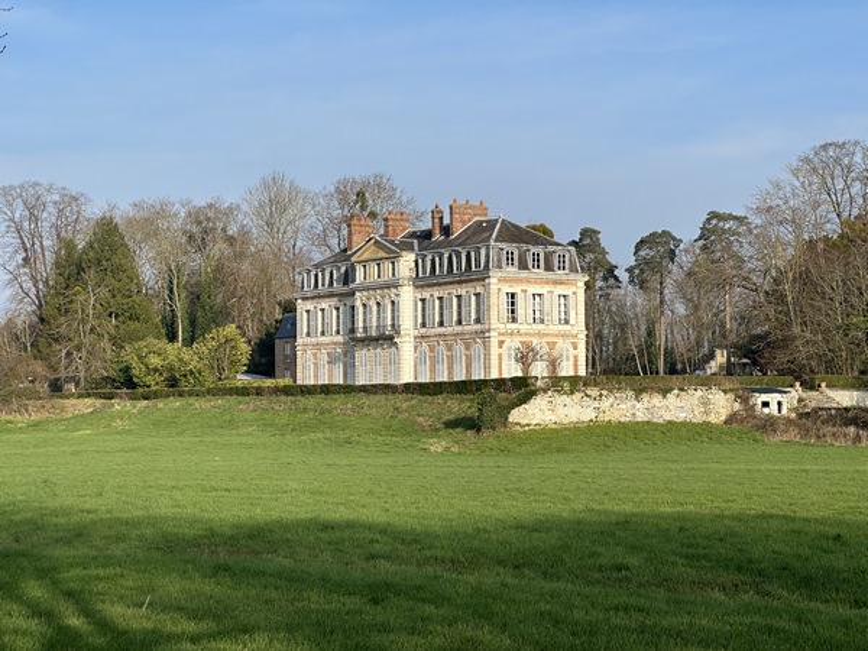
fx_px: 1931
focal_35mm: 77
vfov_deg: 19.1
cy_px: 326
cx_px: 434
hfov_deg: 25.3
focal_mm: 9
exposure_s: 1/558
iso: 32
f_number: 2.8
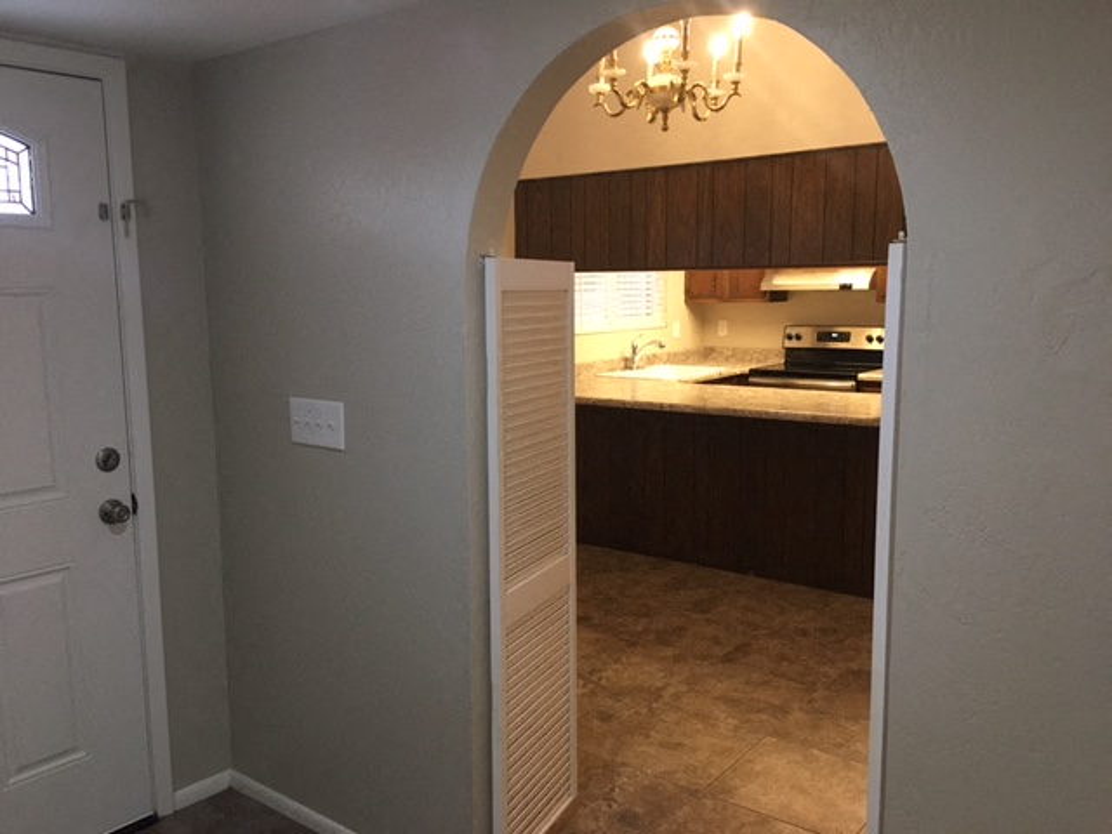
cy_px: 417
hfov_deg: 61.7
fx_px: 932
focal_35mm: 29
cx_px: 556
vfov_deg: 48.2
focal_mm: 4.15
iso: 125
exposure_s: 1/30
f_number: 2.2
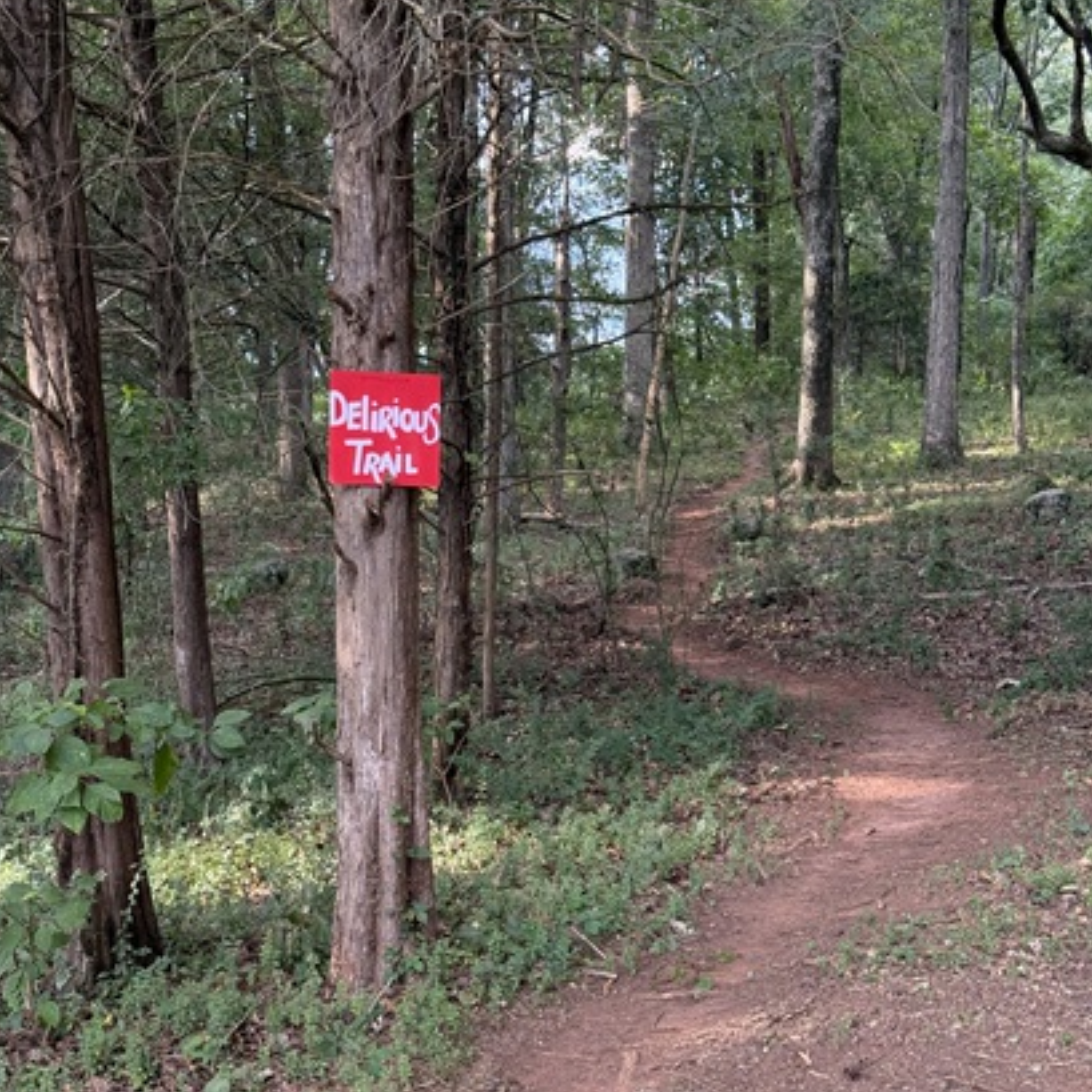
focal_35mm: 57
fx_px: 2034
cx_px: 545
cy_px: 700
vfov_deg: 29.9
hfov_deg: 30.0
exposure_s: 1/147
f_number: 1.78
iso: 125
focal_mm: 6.76
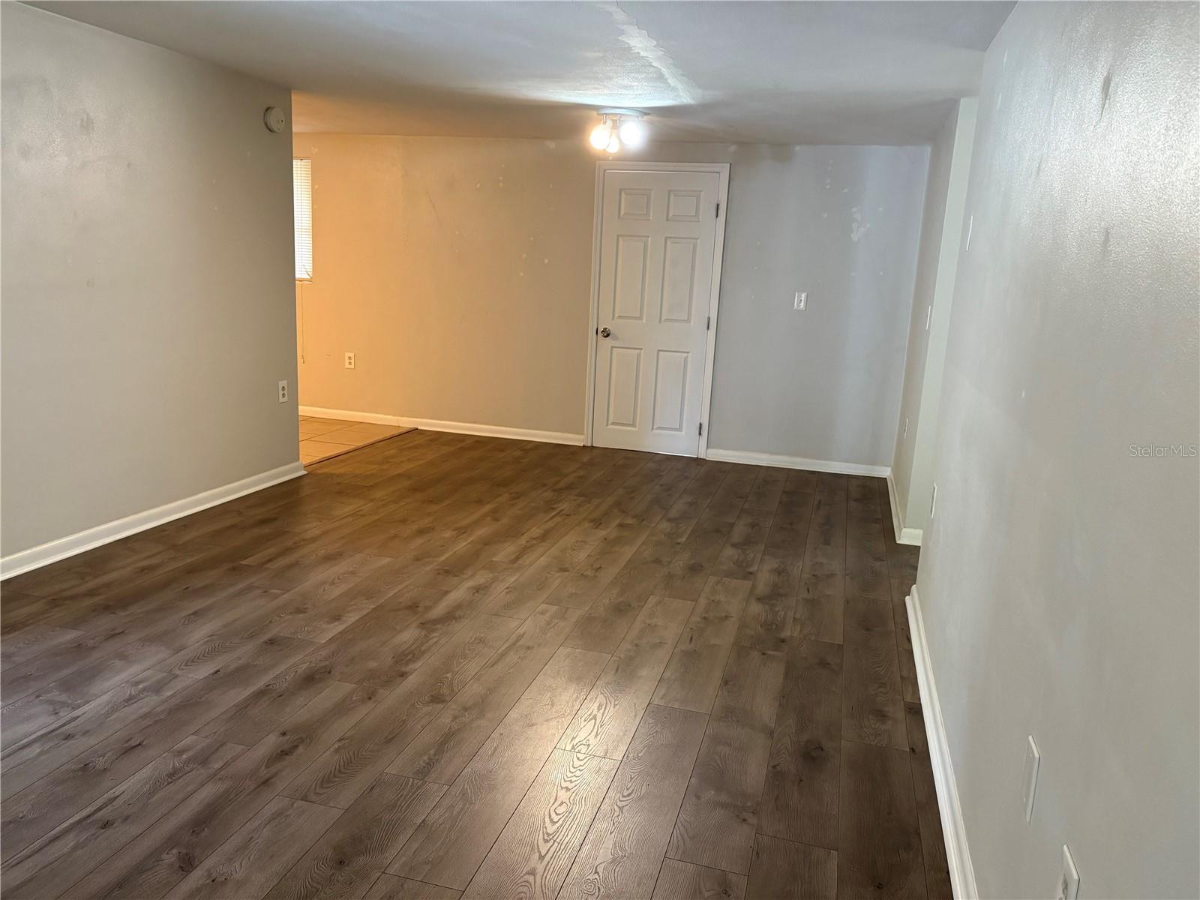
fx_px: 901
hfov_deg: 67.3
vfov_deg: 53.1
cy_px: 450
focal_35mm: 26
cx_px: 600
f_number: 1.6
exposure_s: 1/60
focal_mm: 5.96
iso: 250
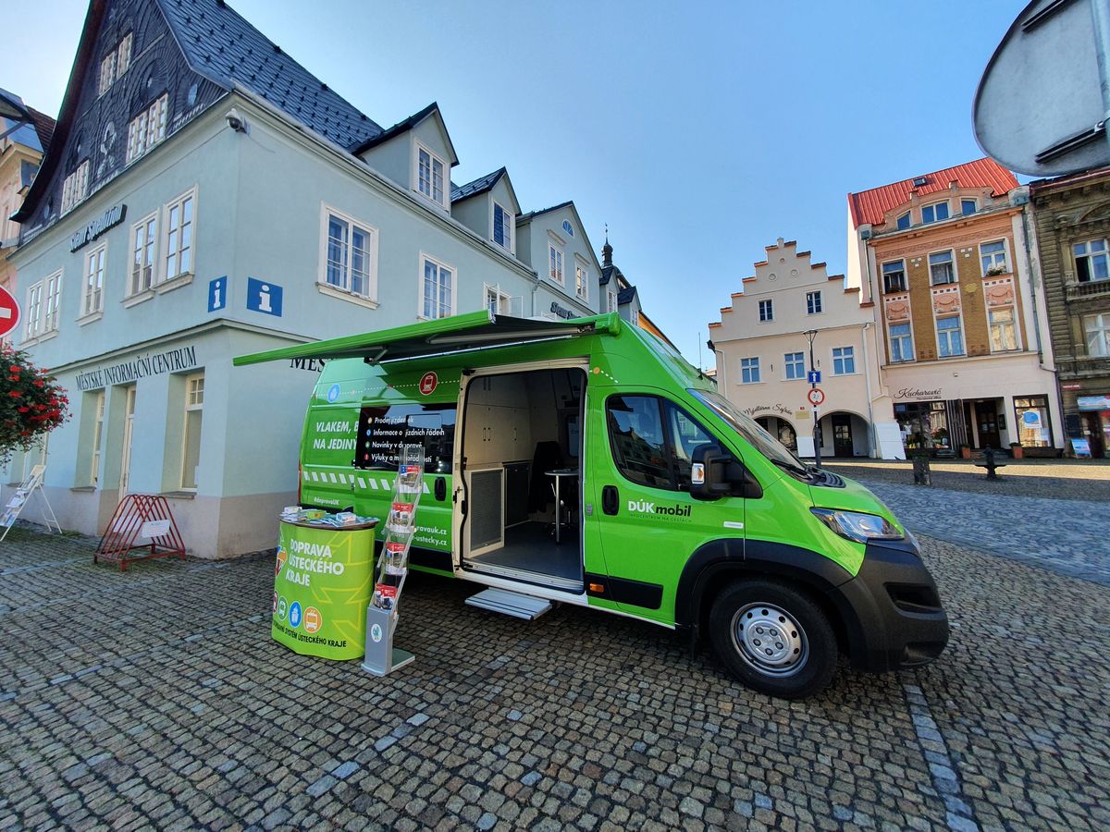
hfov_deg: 106.2
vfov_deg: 89.9
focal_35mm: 13
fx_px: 417
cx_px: 555
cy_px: 416
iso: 50
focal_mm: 1.8
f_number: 2.2
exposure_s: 1/624
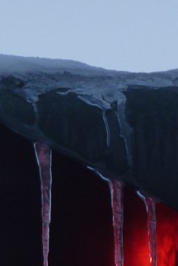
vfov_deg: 2.2
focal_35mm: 923
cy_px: 255
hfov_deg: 1.5
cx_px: 97
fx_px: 6838
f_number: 4.9
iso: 160
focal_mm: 49.2
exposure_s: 1/125
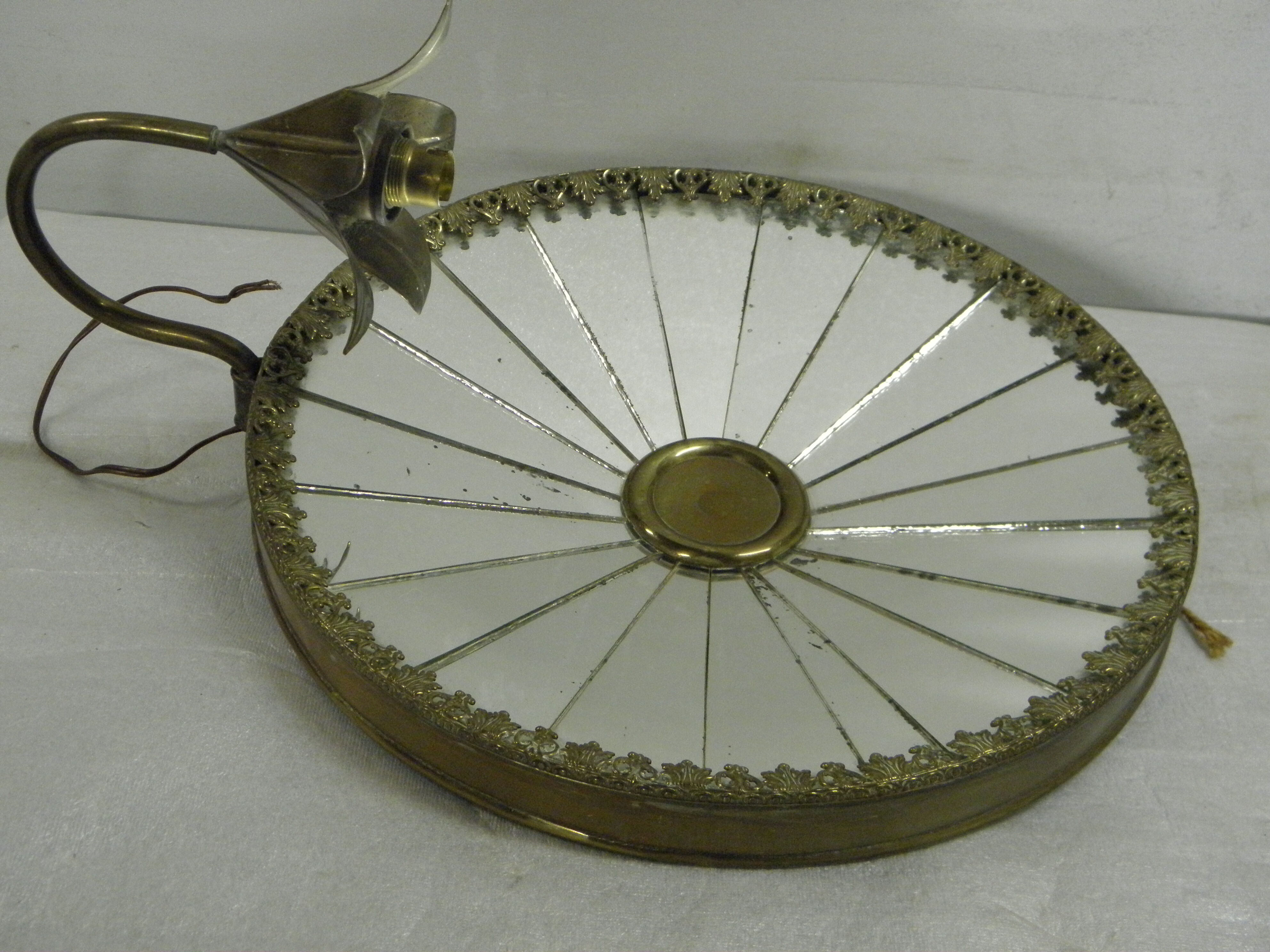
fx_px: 1724
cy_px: 476
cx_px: 635
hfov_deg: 40.4
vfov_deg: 30.9
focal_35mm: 47
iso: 400
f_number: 3.9
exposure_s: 1/10
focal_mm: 8.6
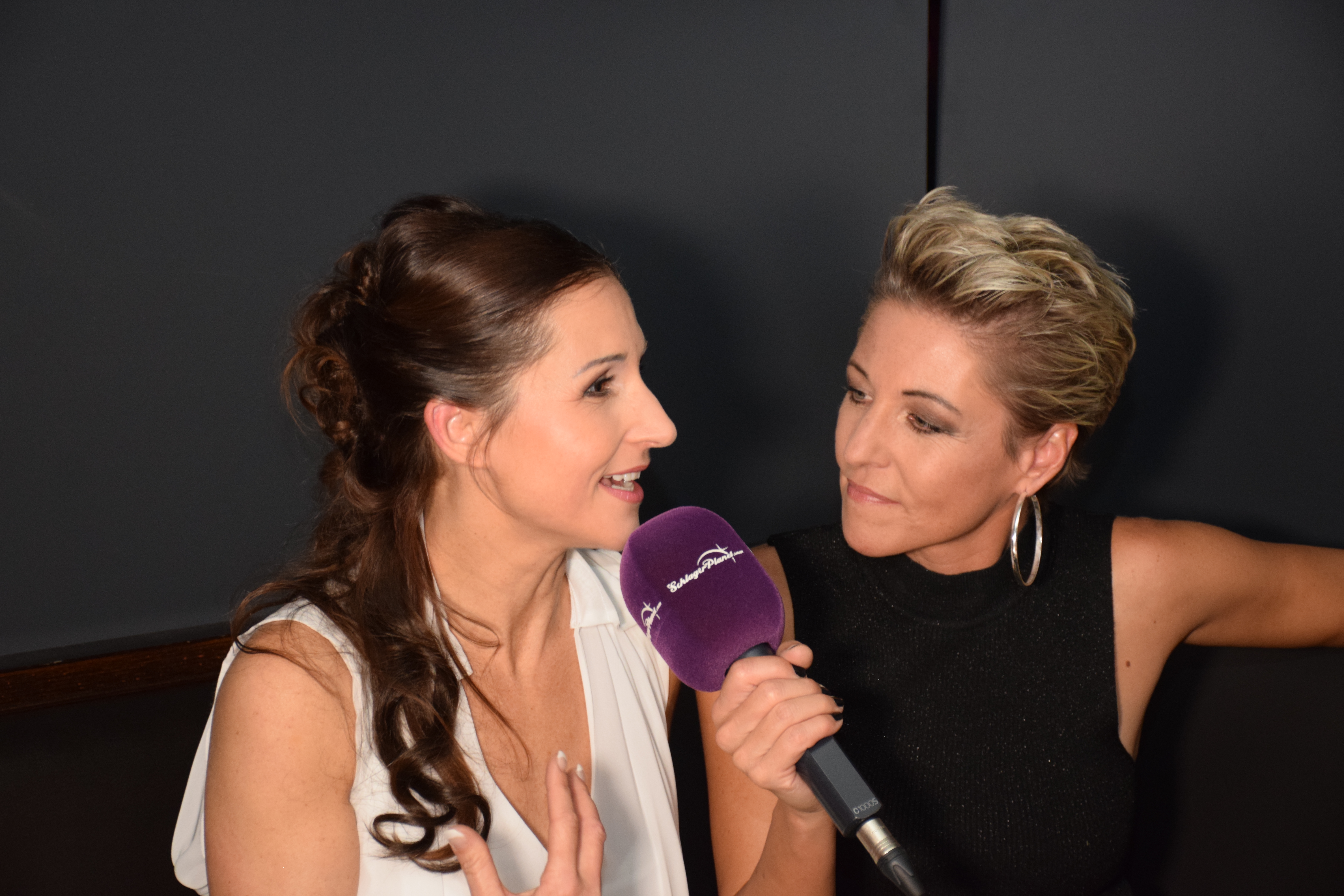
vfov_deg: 15.2
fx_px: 3360
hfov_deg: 22.6
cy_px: 448
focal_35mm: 90
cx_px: 672
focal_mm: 60
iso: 1250
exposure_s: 1/60
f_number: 5
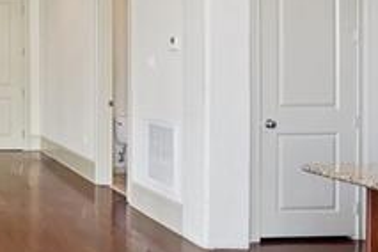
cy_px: 57
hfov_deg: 31.0
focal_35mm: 51
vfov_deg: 26.1
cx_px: -103
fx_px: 535
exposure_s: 1/15
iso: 800
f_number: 11
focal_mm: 17
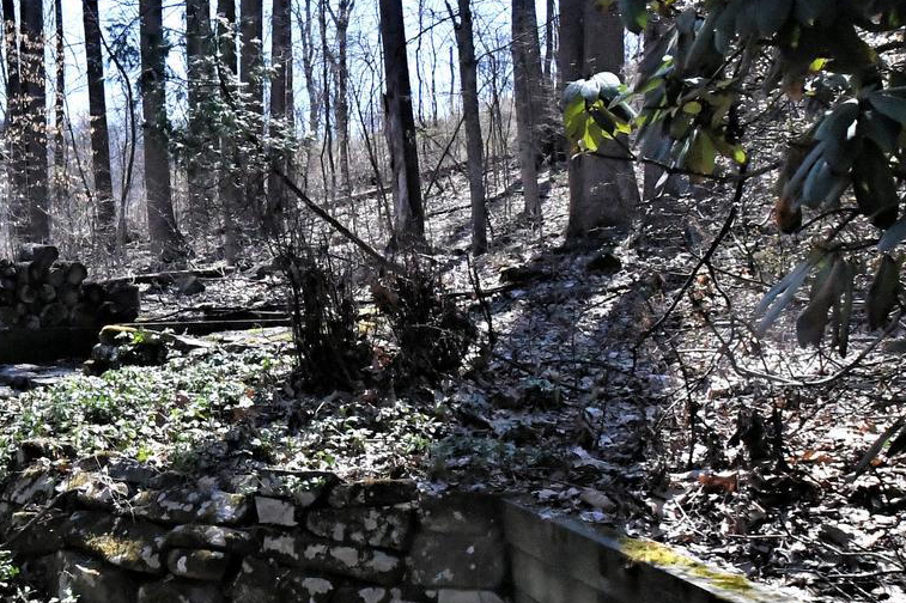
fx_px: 1157
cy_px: 267
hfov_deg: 39.3
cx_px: 72
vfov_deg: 29.2
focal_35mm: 46
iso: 4000
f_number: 10
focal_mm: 11.5
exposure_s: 1/2500
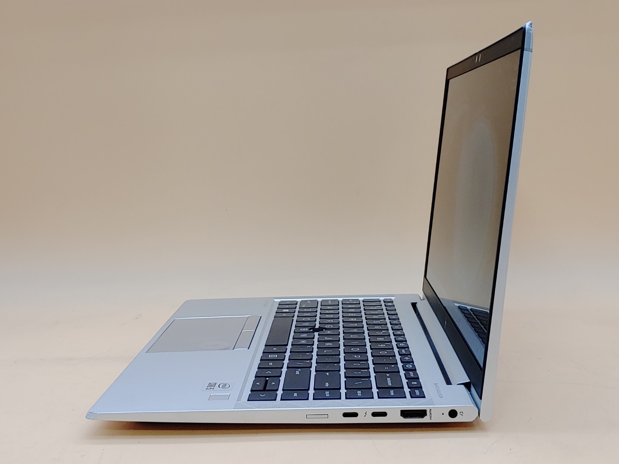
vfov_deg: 31.5
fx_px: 823
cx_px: 310
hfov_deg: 41.2
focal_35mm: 46
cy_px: 232
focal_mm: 4.36
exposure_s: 1/86
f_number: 1.8
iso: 50
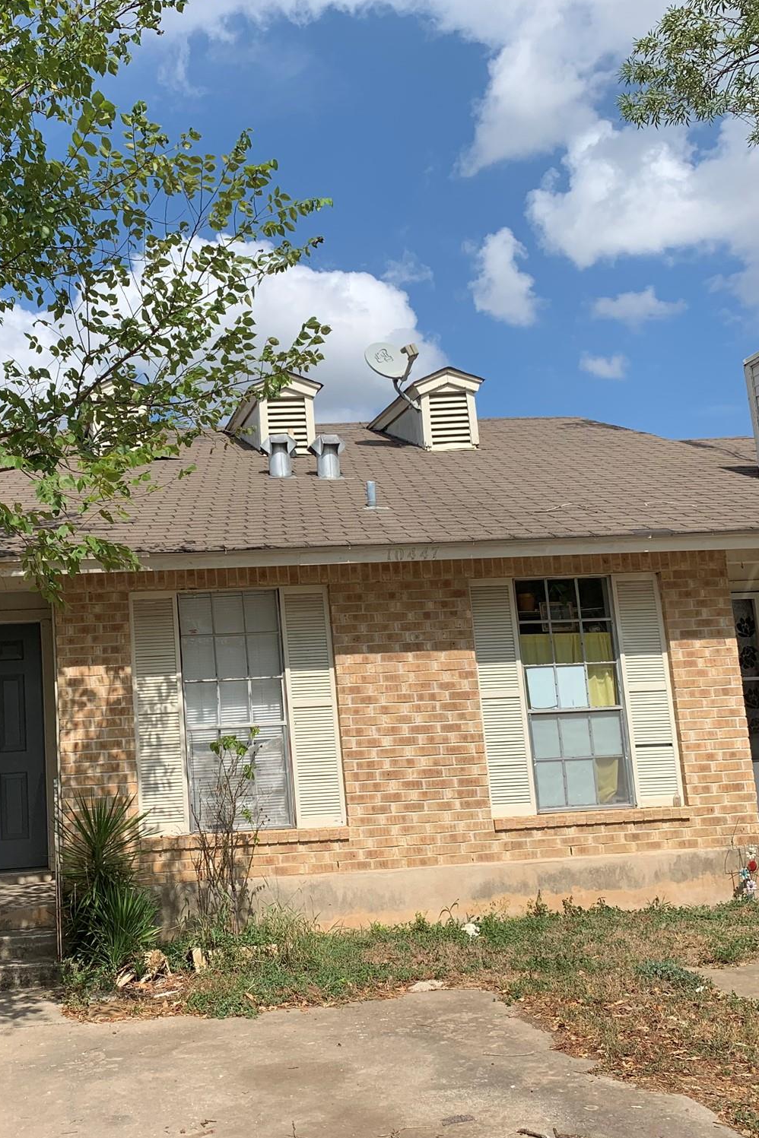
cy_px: 566
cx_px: 175
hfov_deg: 35.0
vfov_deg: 51.9
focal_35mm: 37
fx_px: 1170
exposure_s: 1/2681
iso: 25
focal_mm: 4.25
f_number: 1.8
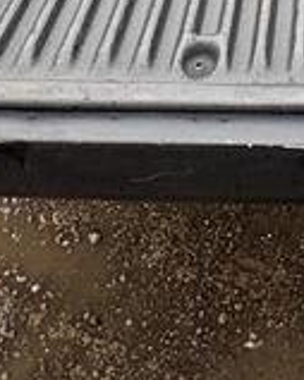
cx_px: 311
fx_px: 867
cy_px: -358
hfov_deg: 19.3
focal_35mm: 77
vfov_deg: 18.0
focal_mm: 2.22
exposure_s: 1/99
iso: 64
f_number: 2.2
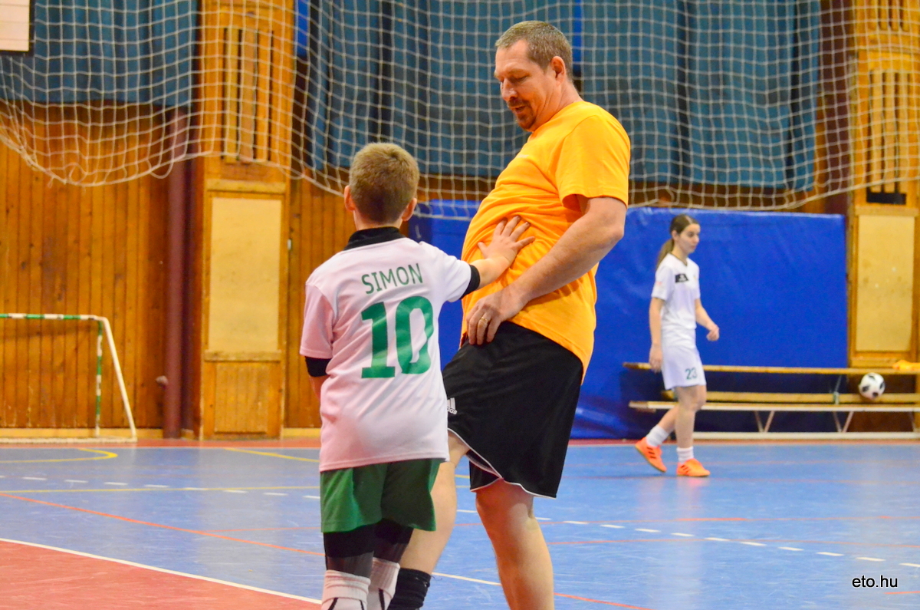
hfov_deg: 17.5
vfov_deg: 11.7
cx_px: 460
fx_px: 2984
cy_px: 305
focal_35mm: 117
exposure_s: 1/500
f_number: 5
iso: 6400
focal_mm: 78
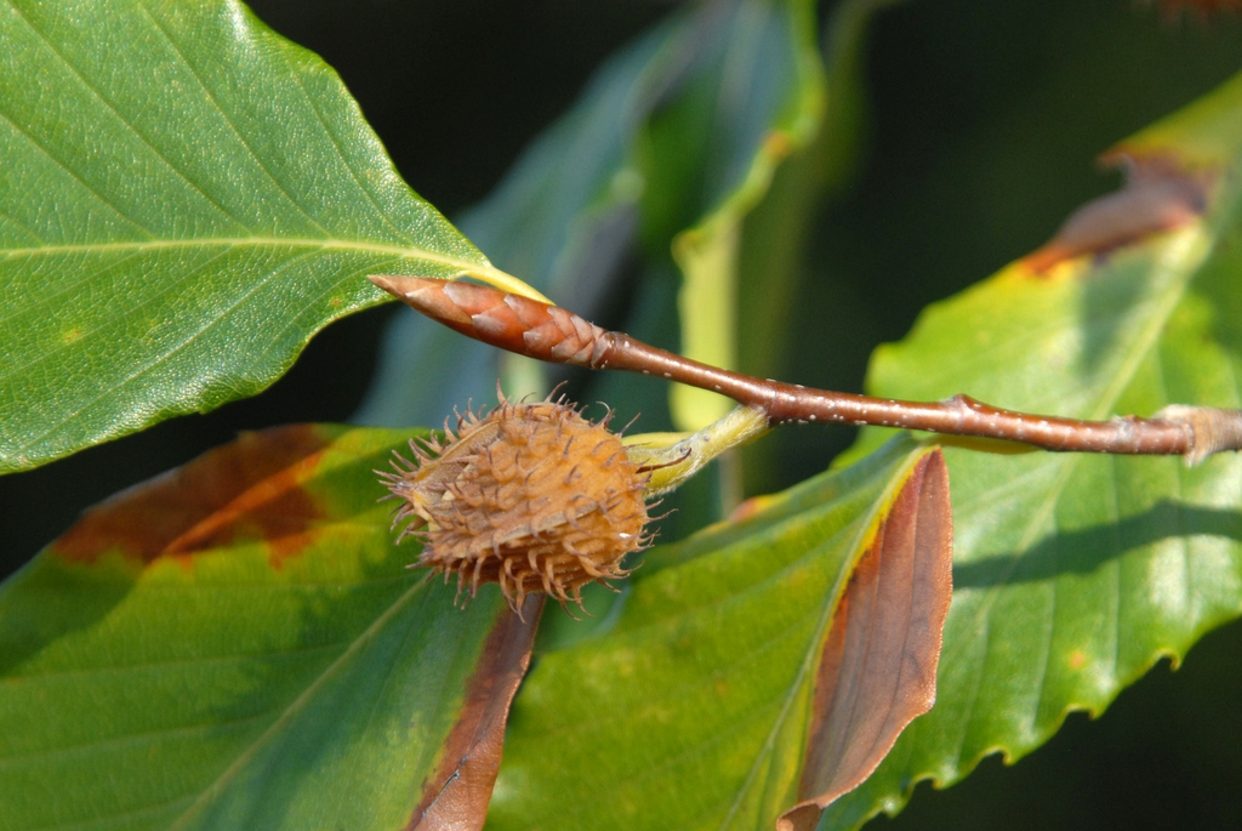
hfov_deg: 8.8
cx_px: 621
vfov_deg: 5.9
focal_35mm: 232
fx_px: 8029
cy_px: 416
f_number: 7.1
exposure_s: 1/200
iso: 400
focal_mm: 155
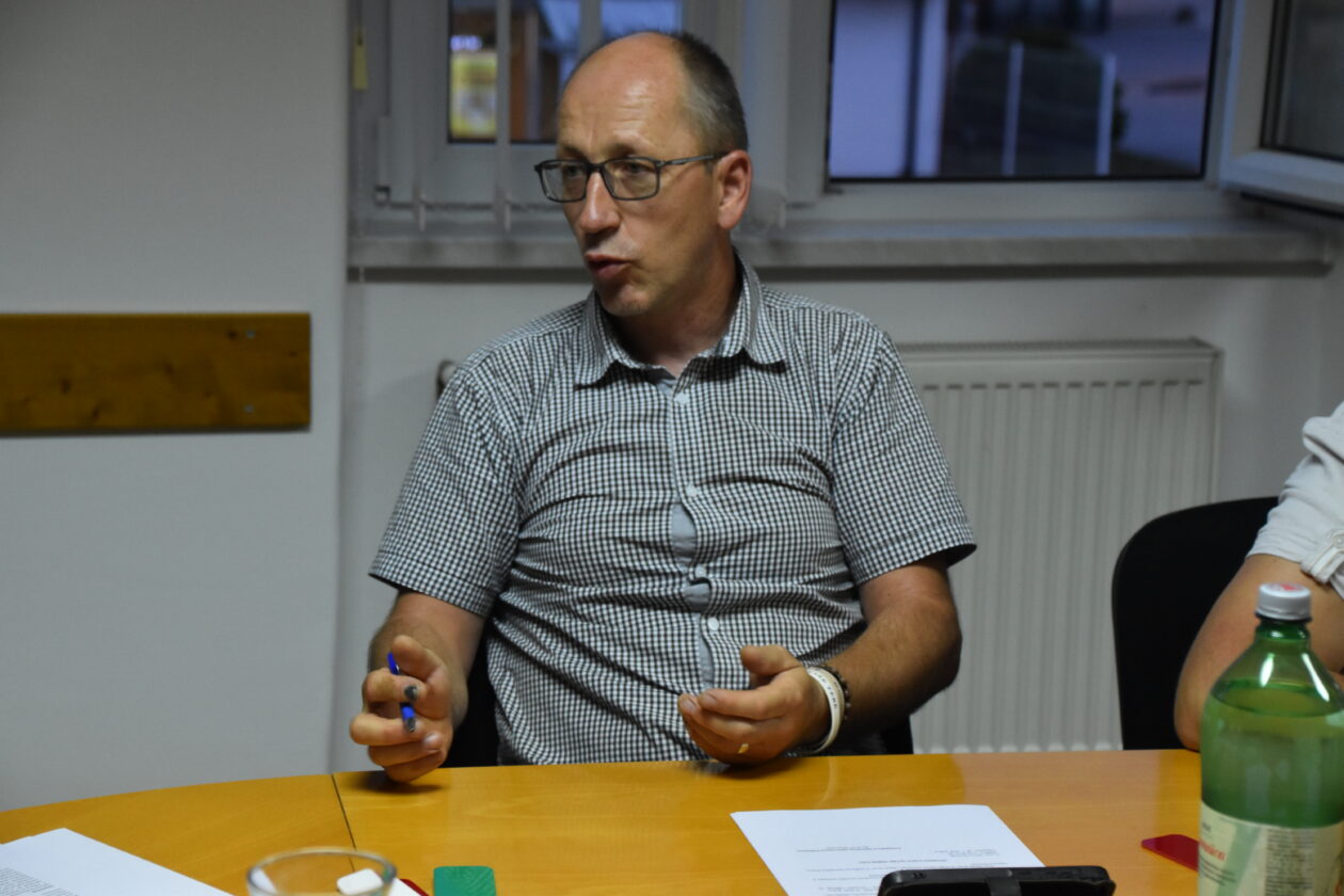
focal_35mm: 87
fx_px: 3248
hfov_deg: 23.4
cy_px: 448
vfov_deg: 15.7
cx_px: 672
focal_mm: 58
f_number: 4.8
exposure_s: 1/125
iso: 1600
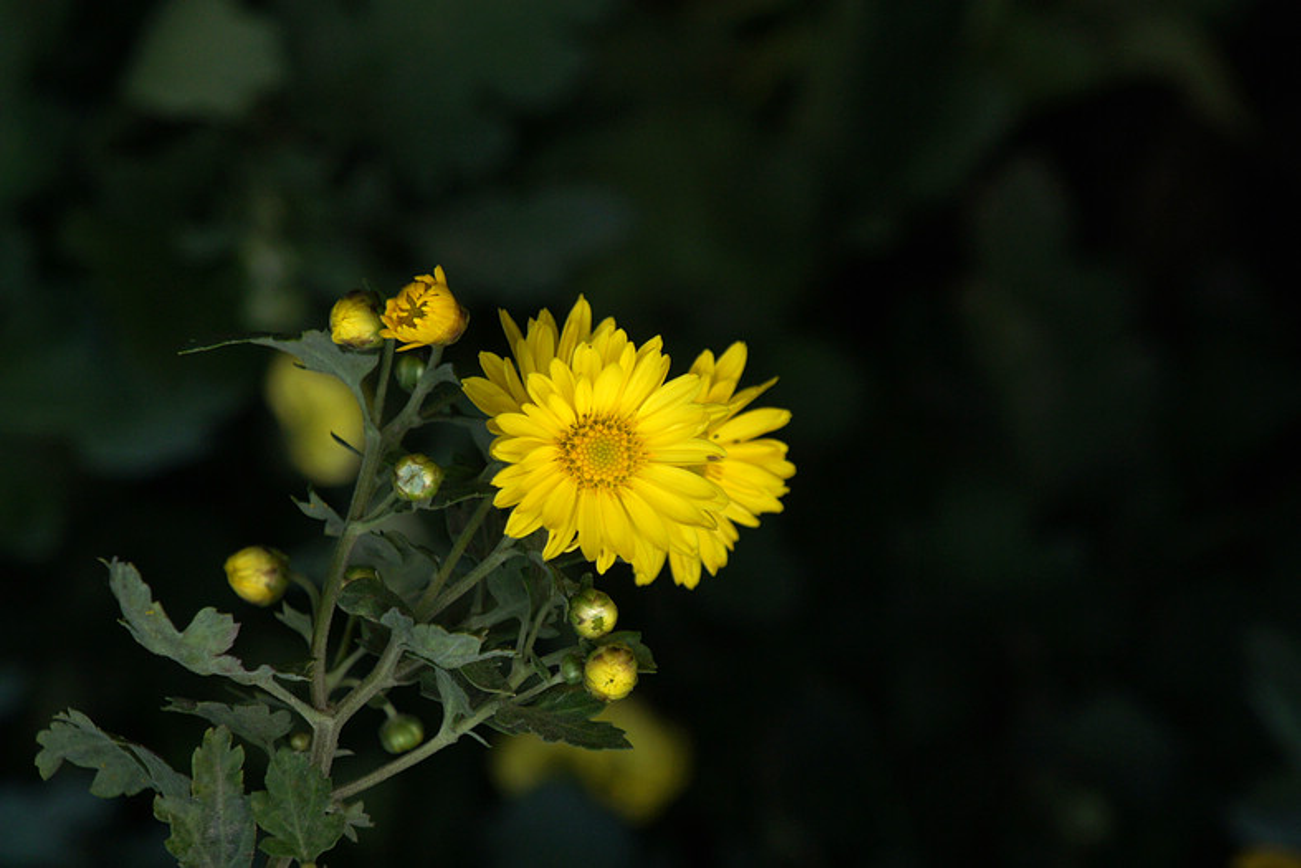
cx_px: 650
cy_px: 434
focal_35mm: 214
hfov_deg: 9.6
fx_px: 7753
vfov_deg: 6.4
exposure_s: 1/800
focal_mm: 143
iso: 200
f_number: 6.3
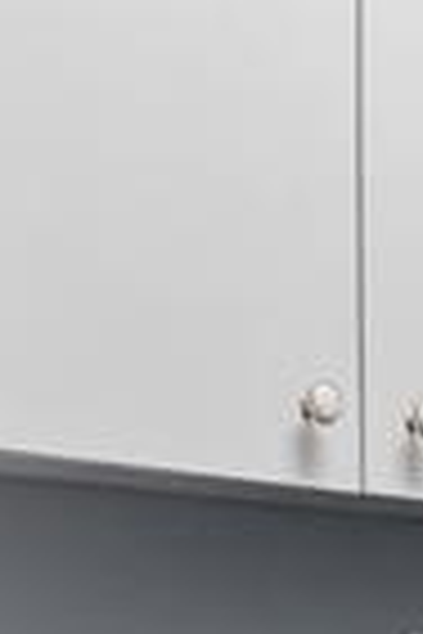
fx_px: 2044
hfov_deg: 11.0
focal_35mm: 116
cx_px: 781
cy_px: 699
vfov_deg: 17.1
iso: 2000
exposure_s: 1/500
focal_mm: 16
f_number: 2.8
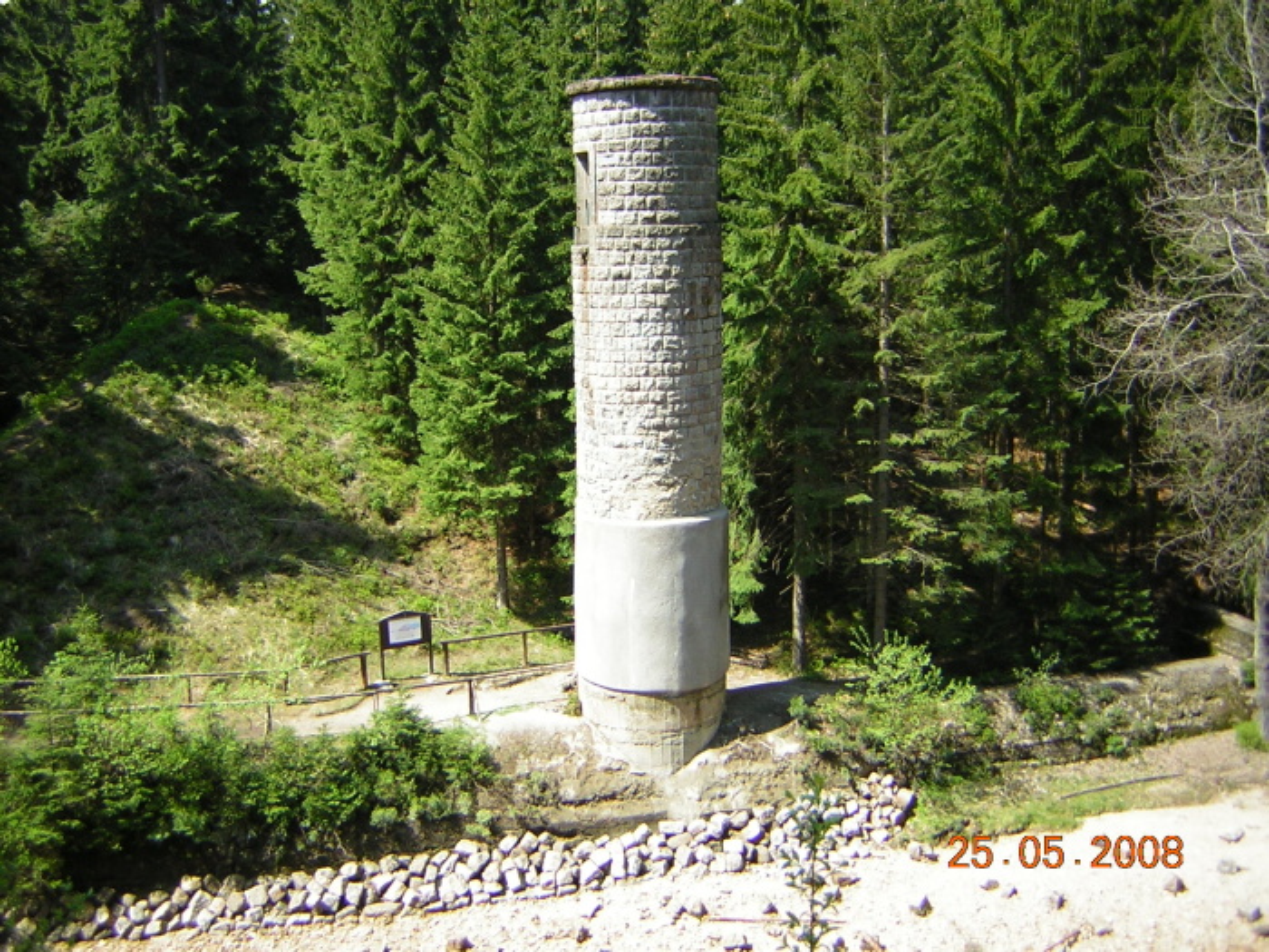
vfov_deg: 39.7
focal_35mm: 36
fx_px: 1320
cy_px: 476
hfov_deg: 51.4
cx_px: 634
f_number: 2.6
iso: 50
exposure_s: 1/326
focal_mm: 4.7
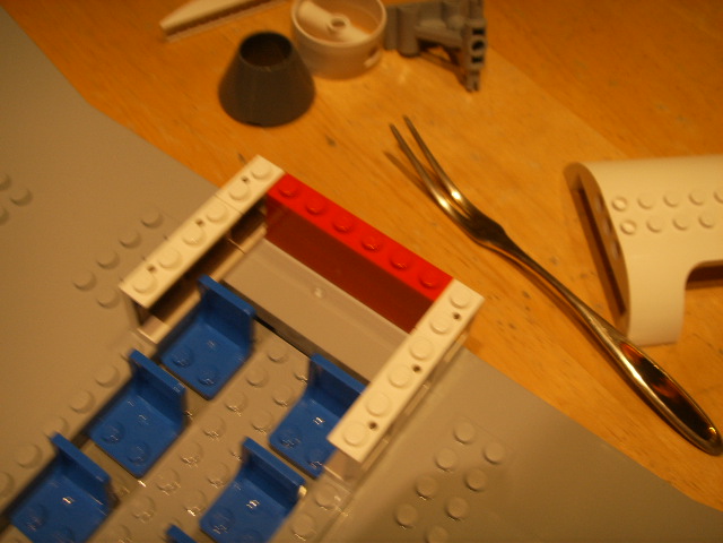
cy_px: 272
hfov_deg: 47.9
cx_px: 362
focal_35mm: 39
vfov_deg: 36.8
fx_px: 815
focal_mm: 6.6
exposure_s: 1/15
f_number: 3.5
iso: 63
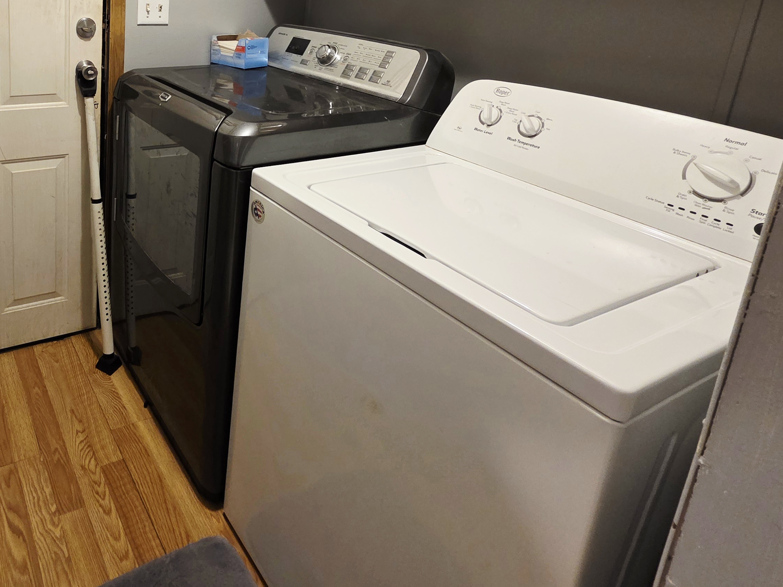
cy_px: 100
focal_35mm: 23
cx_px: 158
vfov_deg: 54.0
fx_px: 520
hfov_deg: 67.1
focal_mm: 2.2
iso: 500
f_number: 1.9
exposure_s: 1/60.2
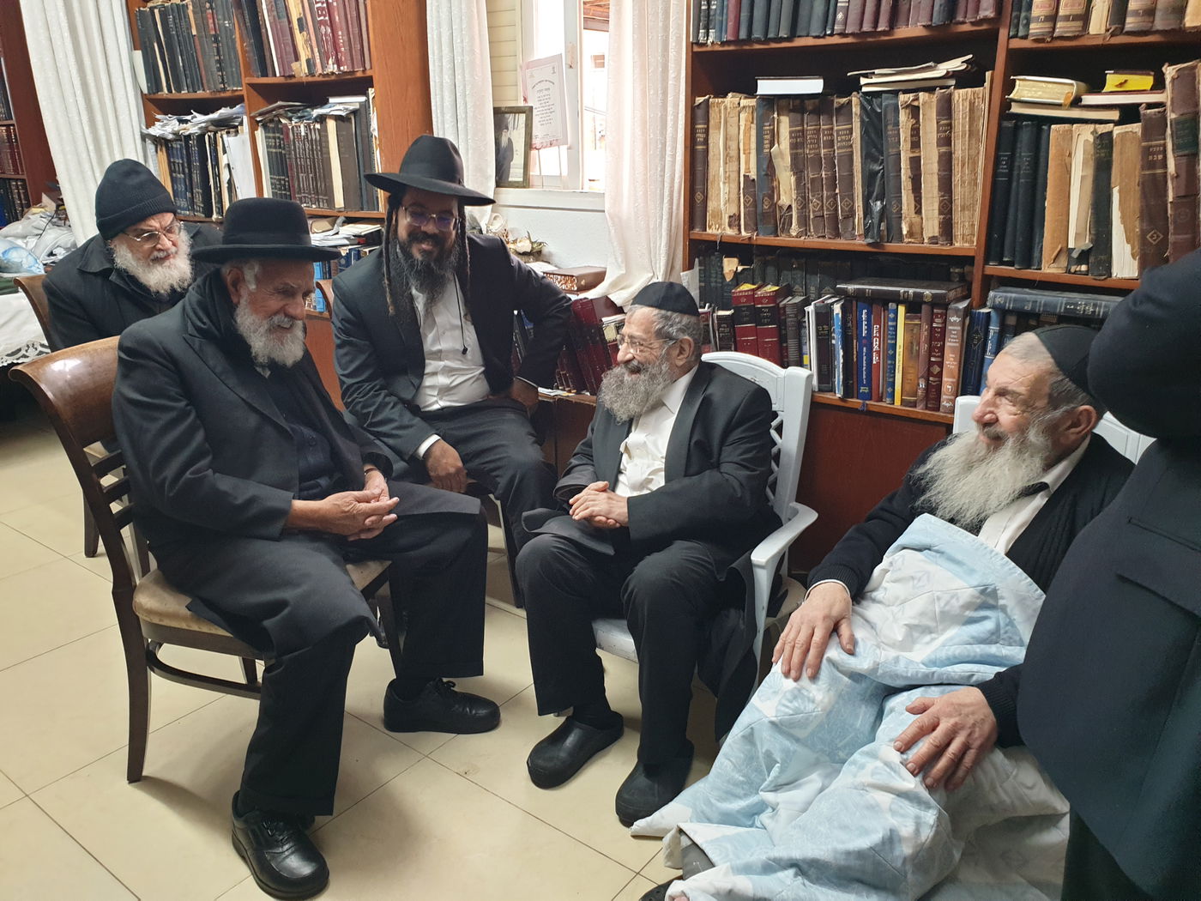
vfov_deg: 53.1
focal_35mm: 26
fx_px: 902
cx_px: 600
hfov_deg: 67.3
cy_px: 450
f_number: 2.4
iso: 250
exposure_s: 1/50
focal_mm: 4.3
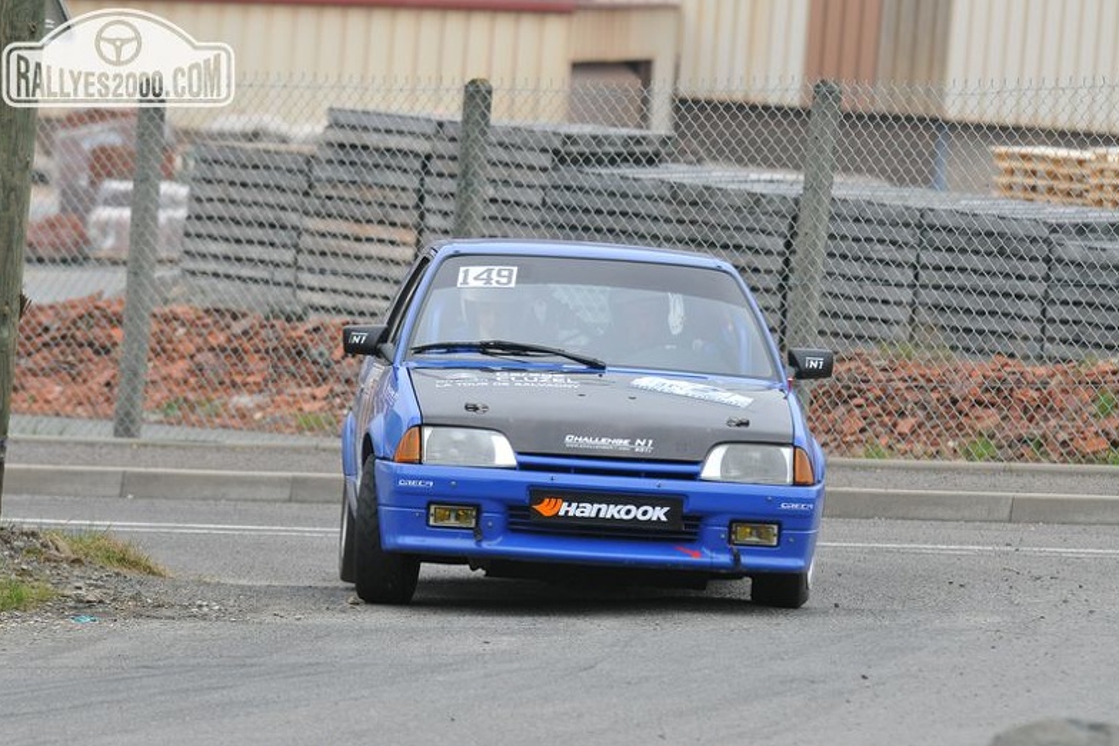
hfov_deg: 6.5
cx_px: 559
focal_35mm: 318
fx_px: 9884
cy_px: 374
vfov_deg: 4.3
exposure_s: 1/800
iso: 800
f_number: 6.3
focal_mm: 210
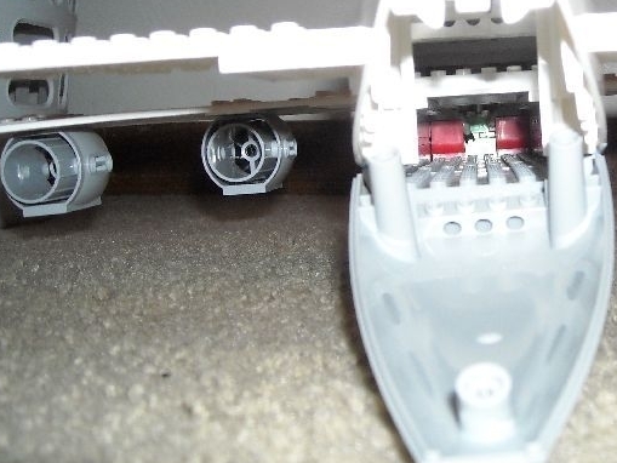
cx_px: 472
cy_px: 138
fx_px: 981
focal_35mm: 55
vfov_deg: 26.4
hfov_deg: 34.1
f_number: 2.8
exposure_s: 1/60
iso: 200
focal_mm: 5.7
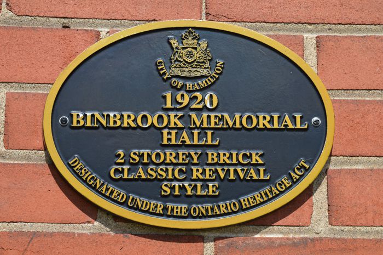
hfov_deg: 26.0
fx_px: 829
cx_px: 192
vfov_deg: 17.5
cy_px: 128
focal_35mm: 78
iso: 100
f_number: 8
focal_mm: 52
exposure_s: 1/250
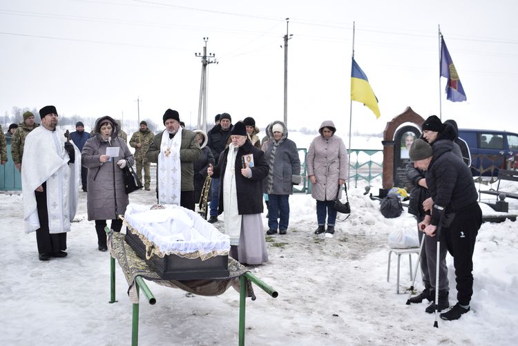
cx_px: 259
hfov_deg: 47.9
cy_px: 173
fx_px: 583
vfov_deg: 33.1
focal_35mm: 40
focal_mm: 27
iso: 200
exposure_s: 1/400
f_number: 5
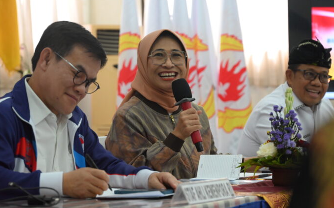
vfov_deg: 11.1
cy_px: 109
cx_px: 167
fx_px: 1074
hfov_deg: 17.7
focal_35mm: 118
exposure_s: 1/125
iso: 4500
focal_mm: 115
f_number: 6.3
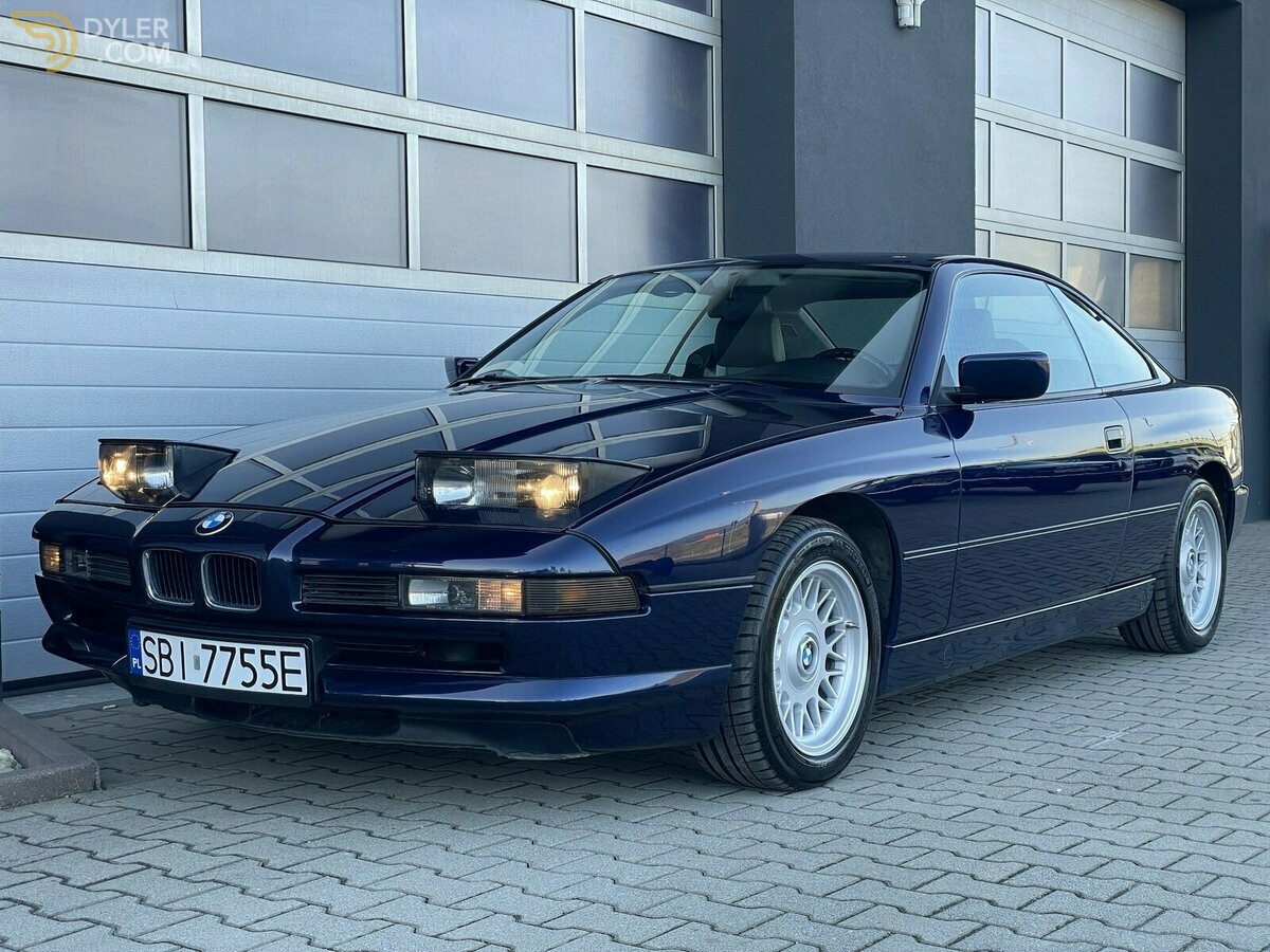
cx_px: 635
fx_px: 1908
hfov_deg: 36.8
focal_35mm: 52
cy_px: 476
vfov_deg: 28.0
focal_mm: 6
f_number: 2
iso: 25
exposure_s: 1/115
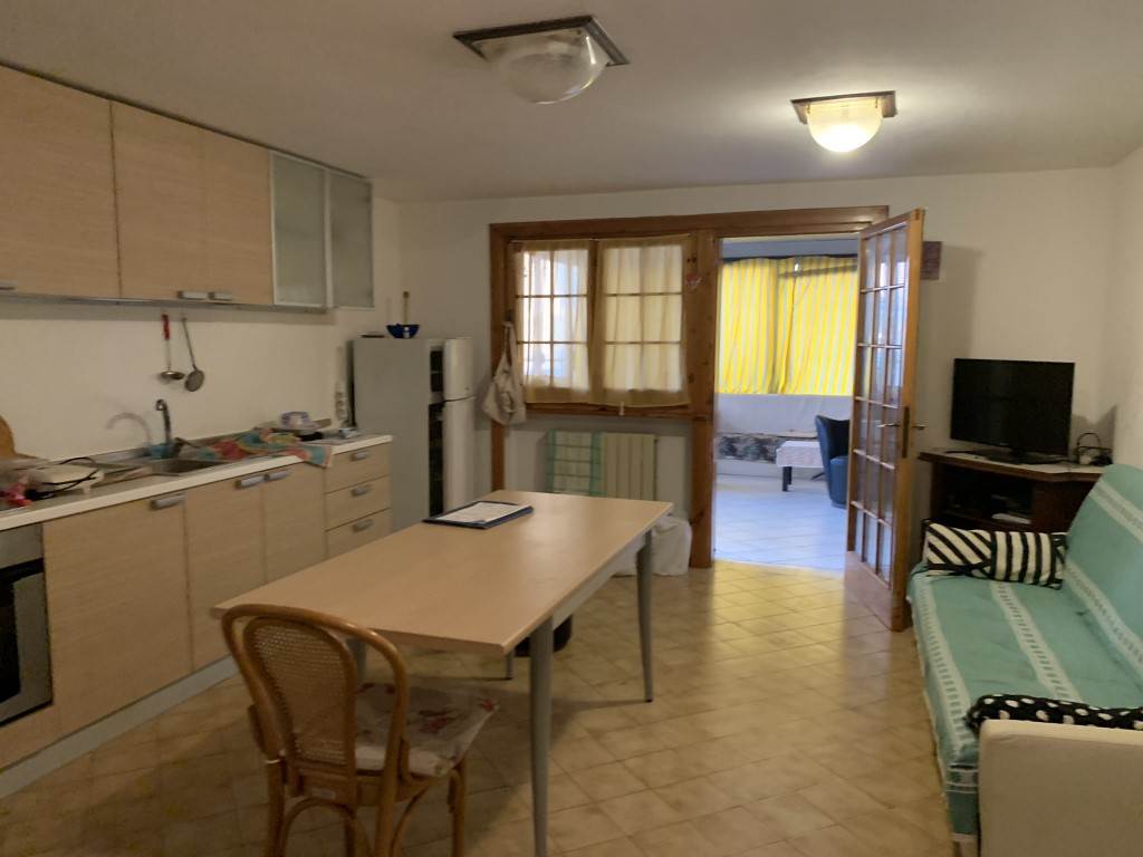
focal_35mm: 26
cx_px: 572
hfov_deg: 67.3
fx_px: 859
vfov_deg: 53.1
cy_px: 428
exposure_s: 1/33
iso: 400
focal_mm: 4.25
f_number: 1.8
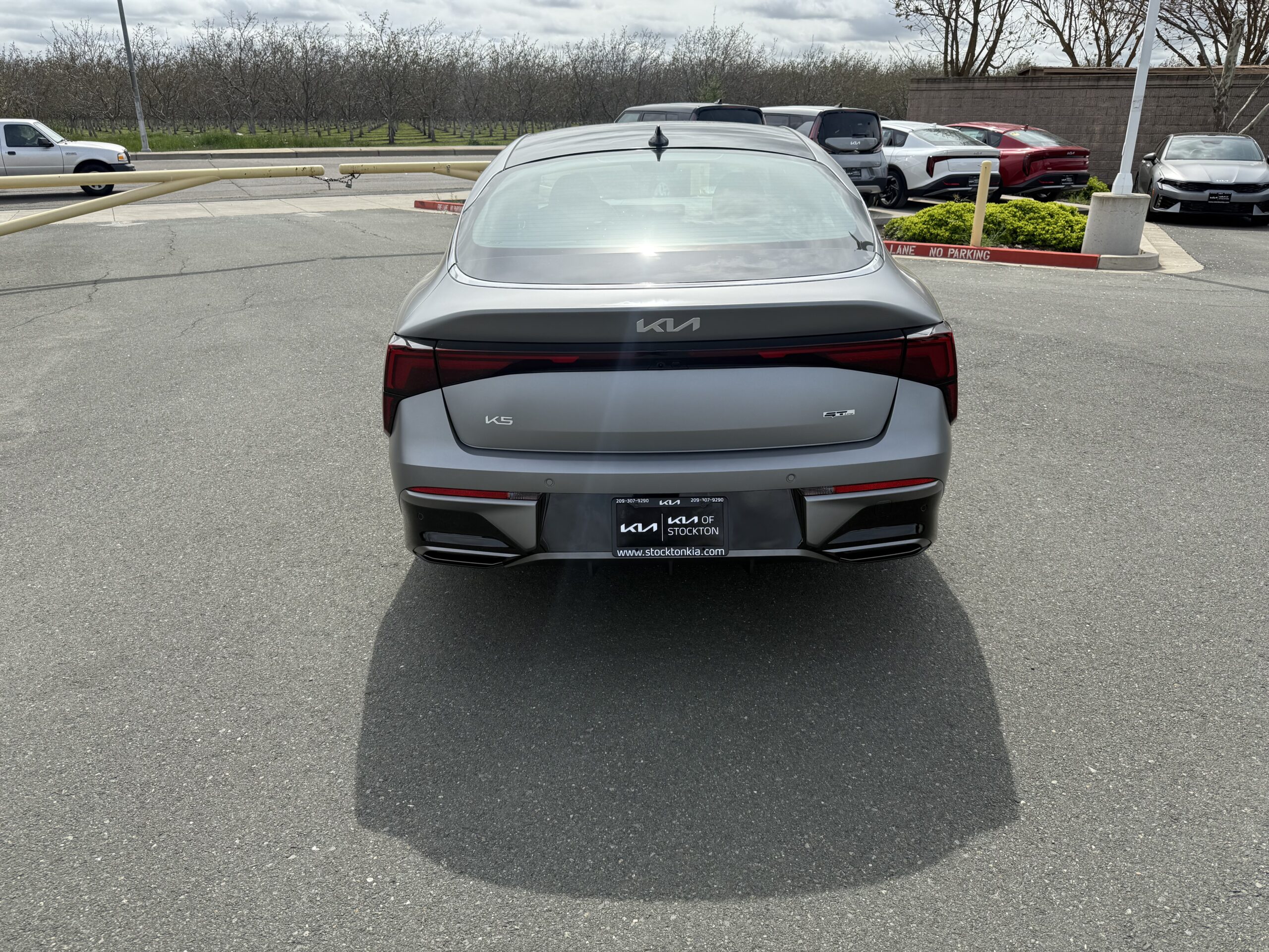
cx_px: 634
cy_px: 476
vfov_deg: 56.8
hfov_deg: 71.6
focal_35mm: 24
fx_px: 880
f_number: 1.78
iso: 80
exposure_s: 1/4405
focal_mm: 6.76
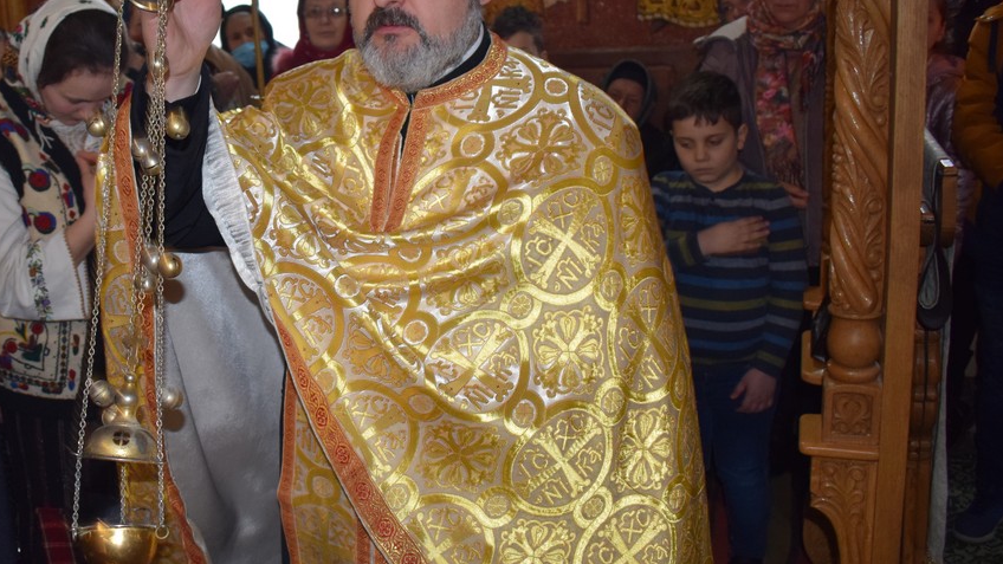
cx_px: 321
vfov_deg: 29.6
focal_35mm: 40
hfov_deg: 49.4
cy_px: 206
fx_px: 1064
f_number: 3.5
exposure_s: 1/60
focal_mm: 18
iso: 1250
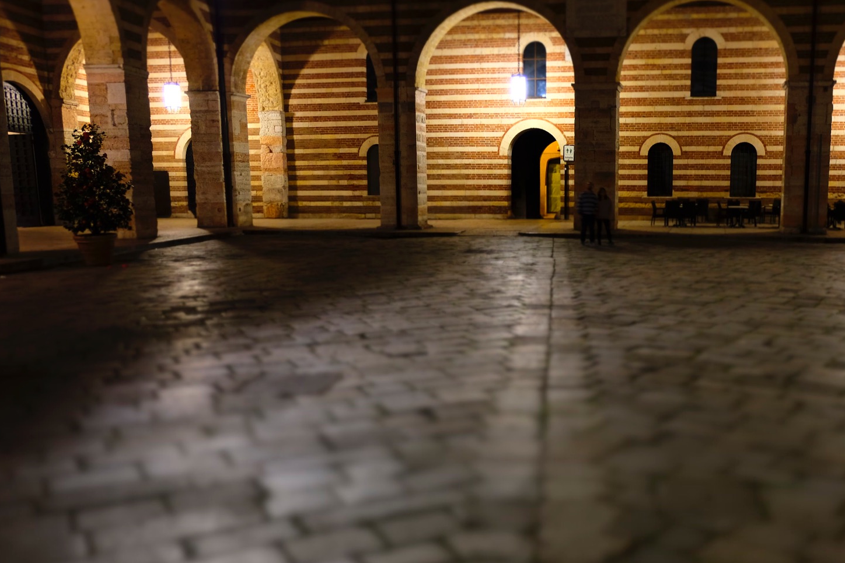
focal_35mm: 36
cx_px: 550
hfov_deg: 52.3
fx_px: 845
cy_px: 319
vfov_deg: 36.8
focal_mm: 16
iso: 800
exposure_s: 1/6.5
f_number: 3.5
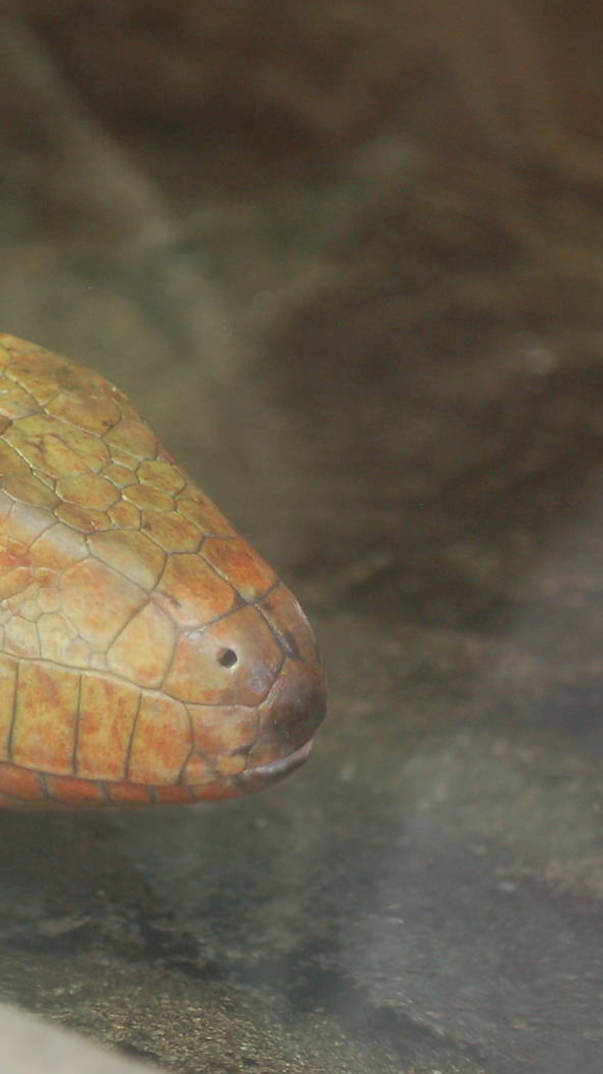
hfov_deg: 6.4
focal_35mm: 190
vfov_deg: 11.3
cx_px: -105
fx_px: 5405
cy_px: 536
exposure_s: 1/20
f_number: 5.6
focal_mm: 80
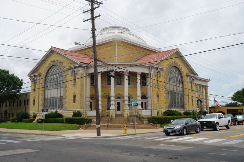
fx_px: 254
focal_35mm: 38
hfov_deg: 51.3
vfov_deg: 35.5
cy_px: 81
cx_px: 122
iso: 100
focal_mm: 25
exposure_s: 1/160
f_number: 11
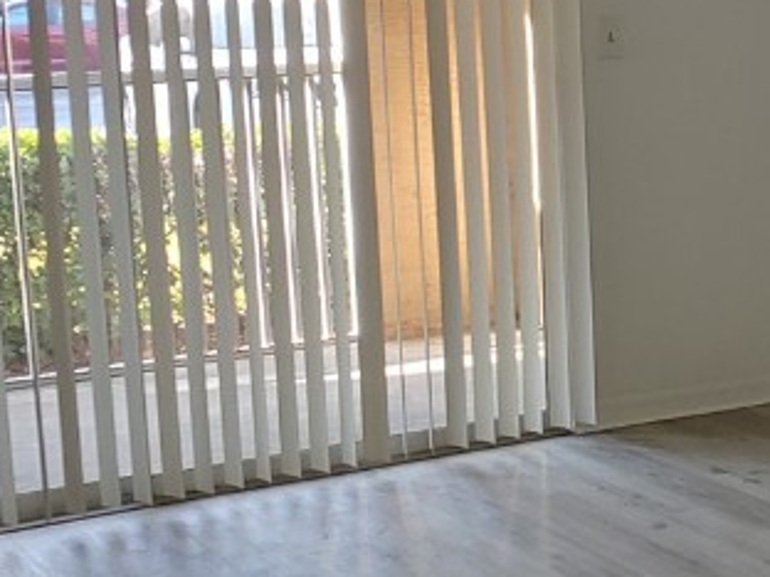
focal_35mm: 82
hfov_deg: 22.5
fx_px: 1824
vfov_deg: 18.0
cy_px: 281
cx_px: 842
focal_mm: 4.23
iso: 50
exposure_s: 1/60
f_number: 1.5
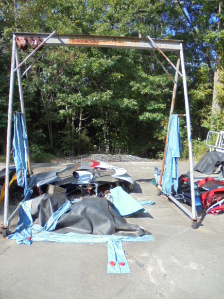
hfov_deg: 53.1
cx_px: 112
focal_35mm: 26
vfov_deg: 67.3
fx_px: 224
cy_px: 150
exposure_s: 1/500
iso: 100
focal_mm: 4.6
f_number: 3.5
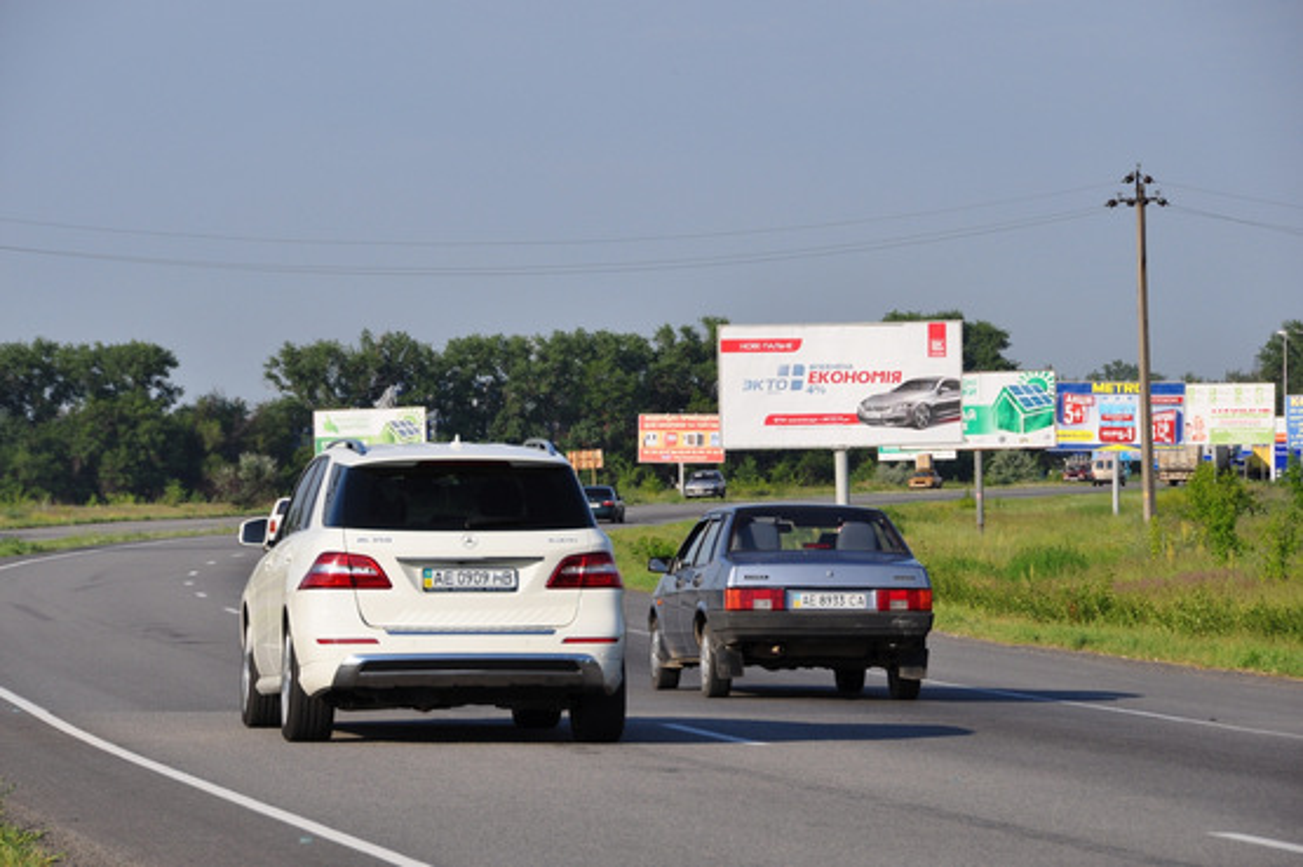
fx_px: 7323
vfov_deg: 6.8
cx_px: 652
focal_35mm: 202
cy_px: 434
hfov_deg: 10.2
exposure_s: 1/400
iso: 200
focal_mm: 135
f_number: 11
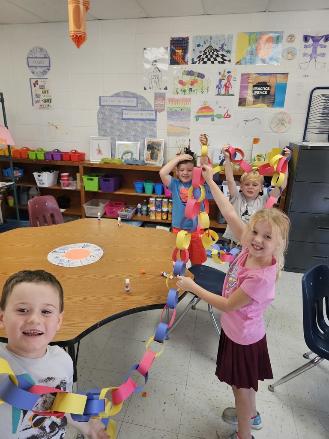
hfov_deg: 58.9
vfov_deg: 73.9
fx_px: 291
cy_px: 220
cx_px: 164
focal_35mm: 23
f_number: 1.7
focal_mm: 6.3
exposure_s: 1/120
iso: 200
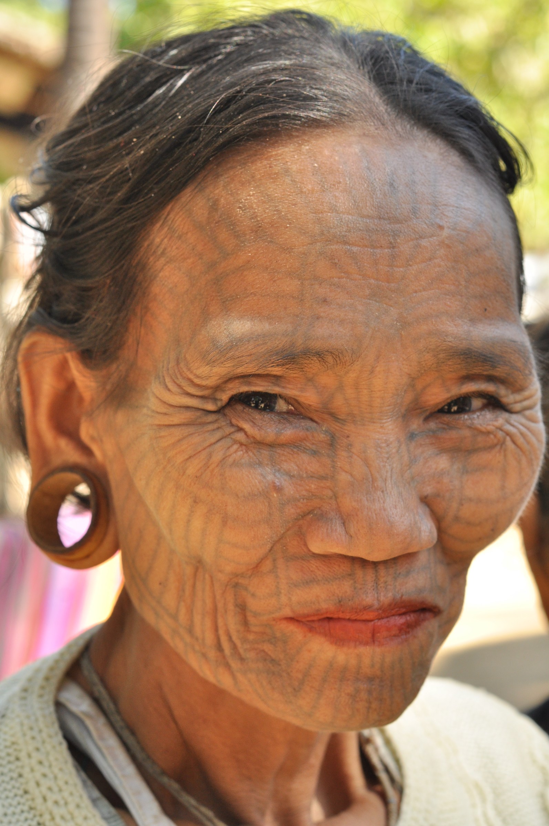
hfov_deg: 18.1
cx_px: 274
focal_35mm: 75
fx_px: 1720
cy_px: 413
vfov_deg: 27.0
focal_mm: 50
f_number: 7.1
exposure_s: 1/200
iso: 500
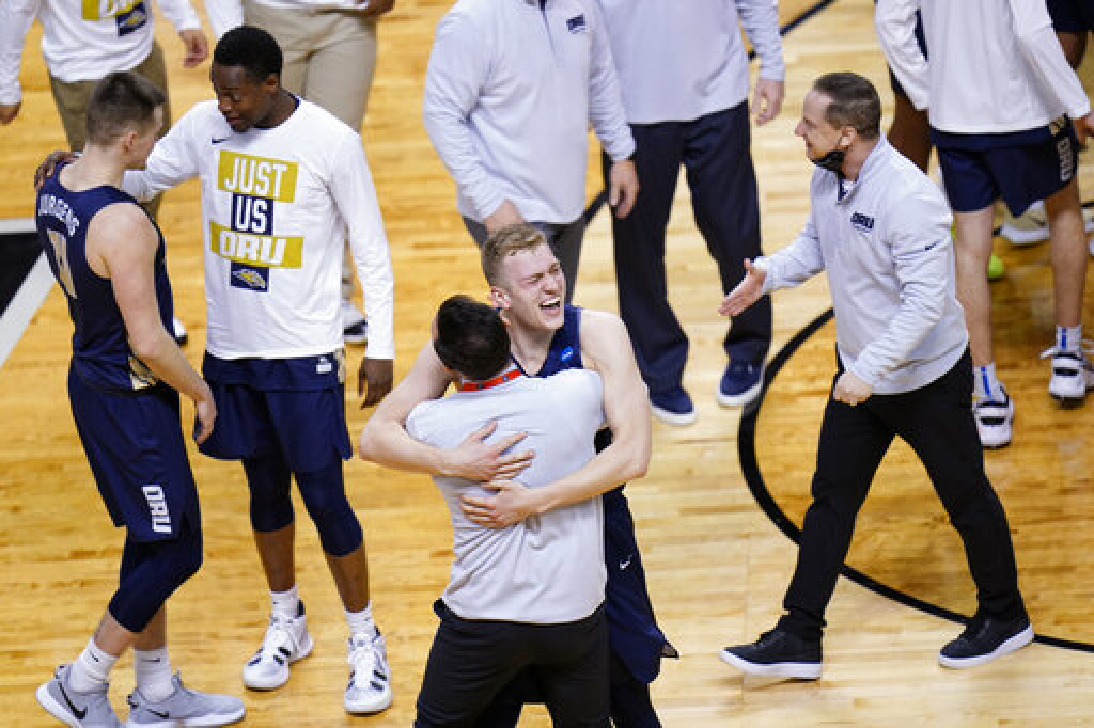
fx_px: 12151
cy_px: 364
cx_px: 547
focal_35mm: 400
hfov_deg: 5.2
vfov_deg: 3.4
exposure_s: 1/1250
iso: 4000
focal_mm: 400
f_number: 2.8
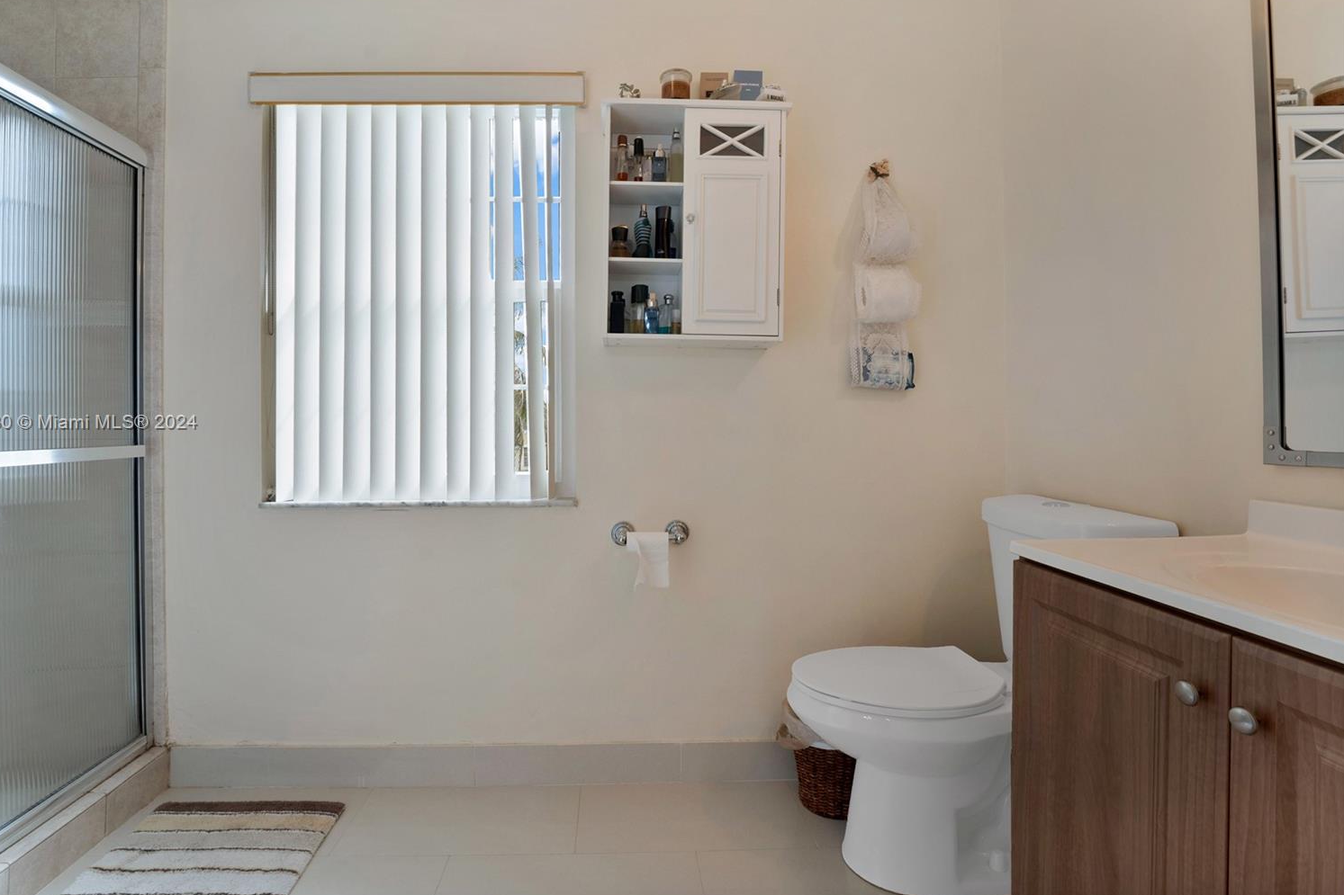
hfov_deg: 100.3
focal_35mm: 15
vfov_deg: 77.2
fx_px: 560
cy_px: 424
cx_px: 629
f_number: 9
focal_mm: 14
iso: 100
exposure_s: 1/2
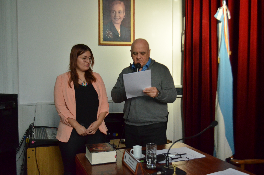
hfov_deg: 49.6
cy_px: 88
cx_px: 132
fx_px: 285
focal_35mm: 39
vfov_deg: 34.1
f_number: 4.5
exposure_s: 1/800
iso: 2500
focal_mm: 26
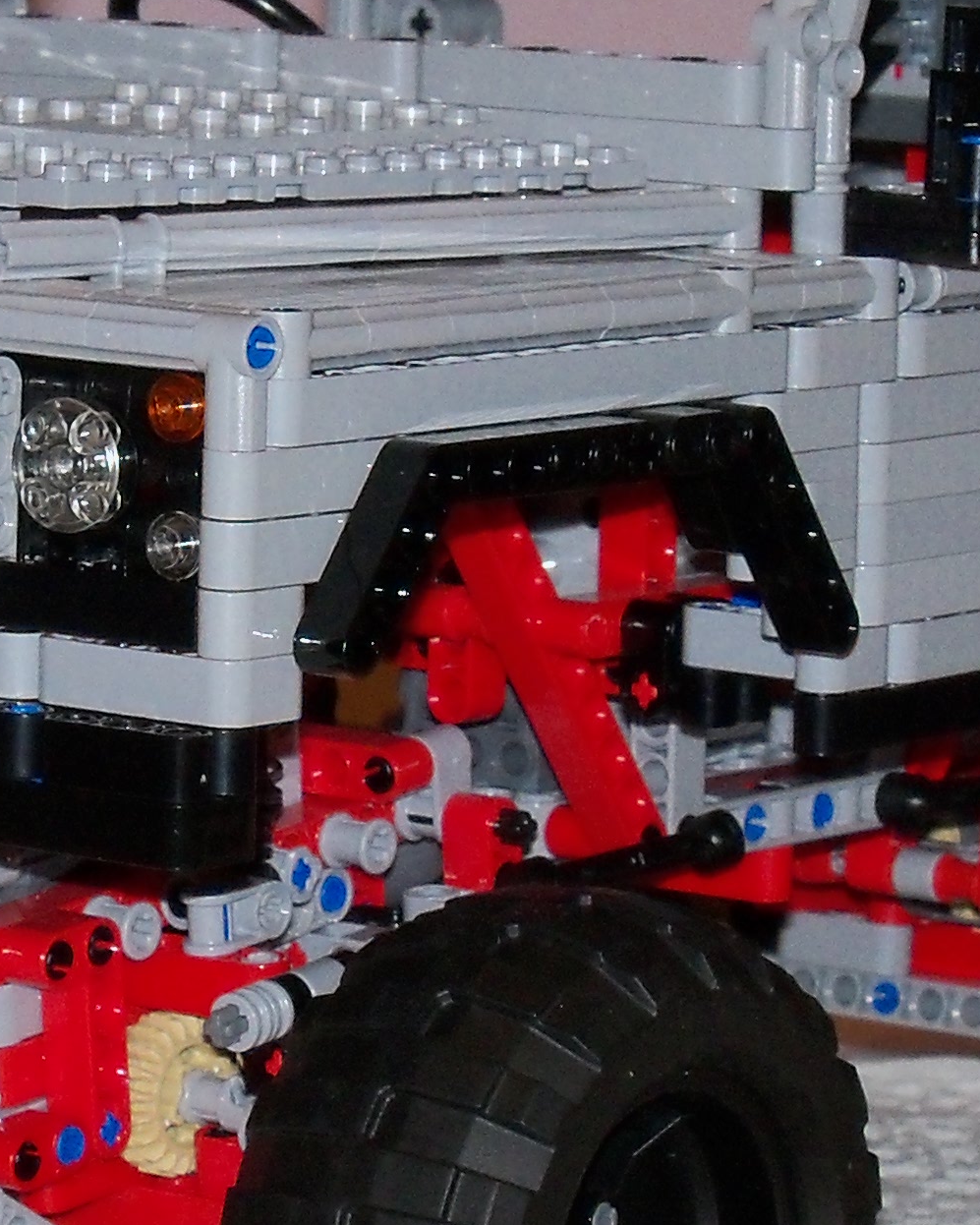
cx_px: 396
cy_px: 718
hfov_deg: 7.7
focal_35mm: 200
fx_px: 7250
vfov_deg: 9.7
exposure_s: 1/30
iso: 200
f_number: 4.1
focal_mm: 12.3
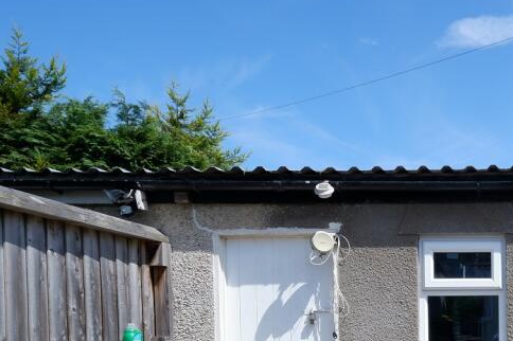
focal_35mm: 36
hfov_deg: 44.4
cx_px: 525
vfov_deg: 33.4
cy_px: 347
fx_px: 513
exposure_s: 1/400
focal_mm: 11.5
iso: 200
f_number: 8
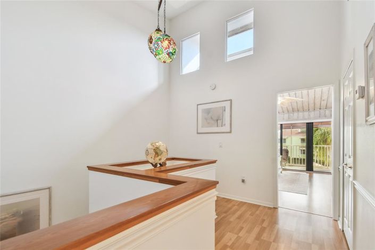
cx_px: 188
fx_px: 156
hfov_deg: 100.4
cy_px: 125
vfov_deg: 77.2
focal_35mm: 15
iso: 100
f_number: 7.1
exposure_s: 1/5
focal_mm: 10
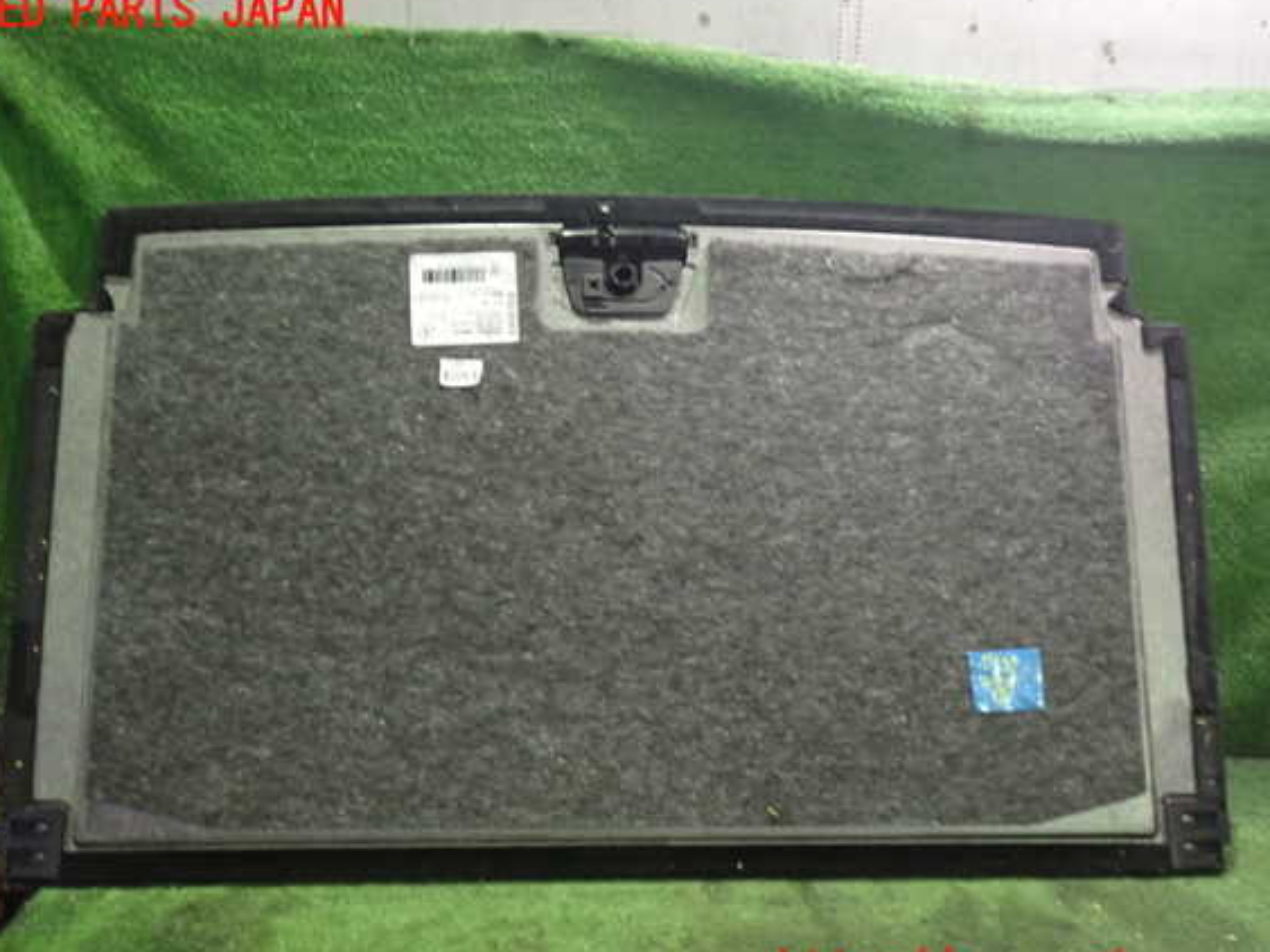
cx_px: 611
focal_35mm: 32
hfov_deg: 56.8
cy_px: 492
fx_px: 1174
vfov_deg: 44.1
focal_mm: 5.4
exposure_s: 1/20
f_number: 2.3
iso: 800
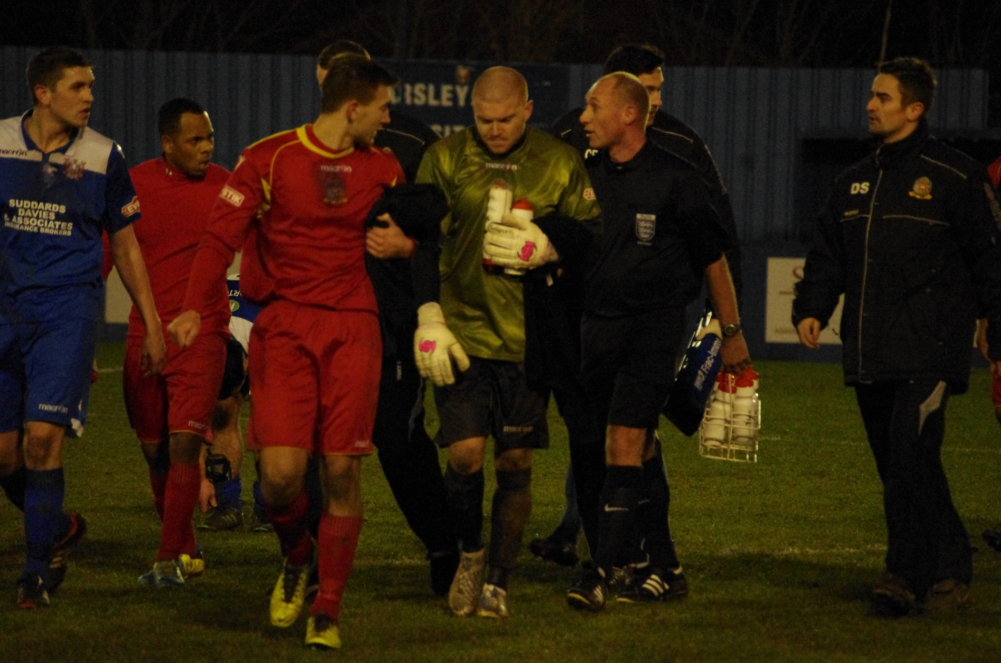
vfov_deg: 4.8
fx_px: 7908
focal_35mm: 285
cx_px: 500
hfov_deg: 7.2
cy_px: 332
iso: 6400
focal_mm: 190
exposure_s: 1/400
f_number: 4.5
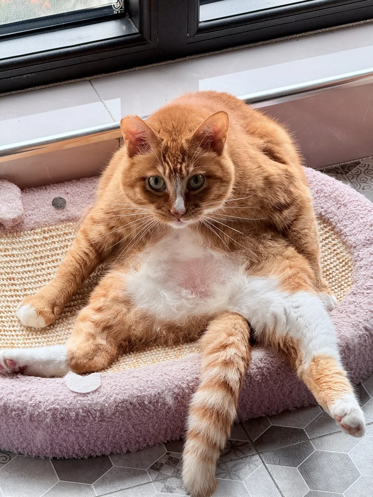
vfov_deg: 16.4
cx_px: 186
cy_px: 248
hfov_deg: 12.3
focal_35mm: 120
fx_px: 1724
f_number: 2.8
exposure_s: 1/99
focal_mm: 15.66
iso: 64
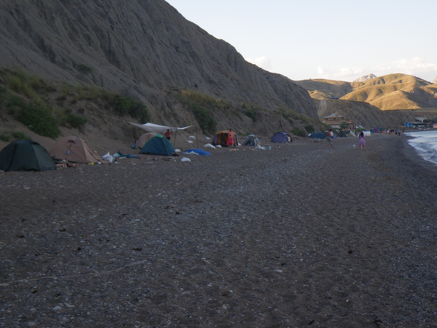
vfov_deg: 25.5
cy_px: 116
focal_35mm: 57
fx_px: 719
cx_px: 251
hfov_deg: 33.7
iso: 50
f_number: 4.2
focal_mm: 7.5
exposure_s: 1/125
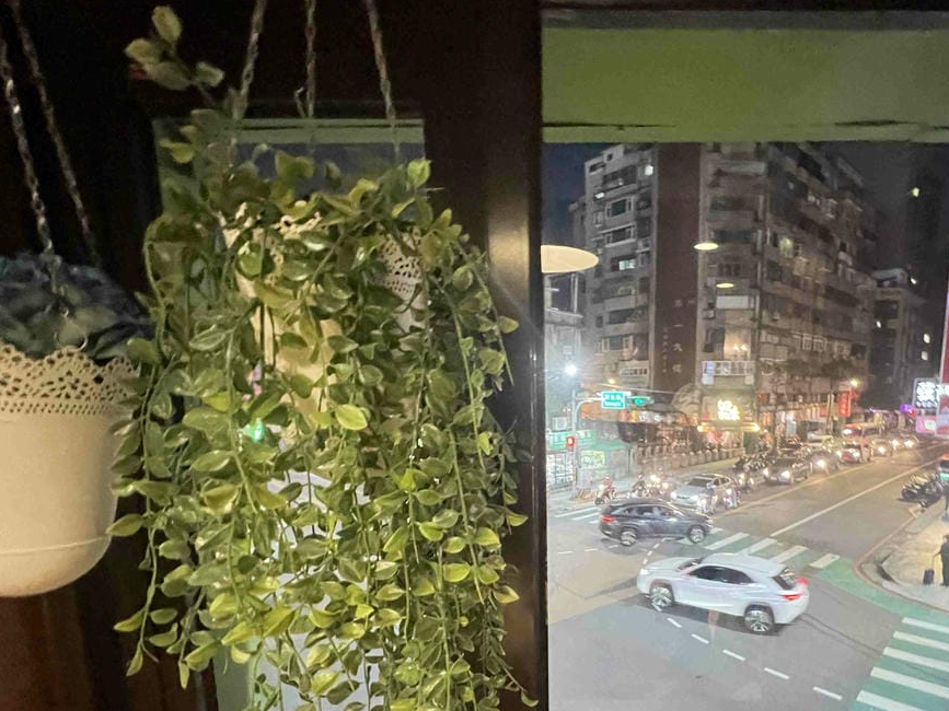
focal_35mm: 18
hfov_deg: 86.3
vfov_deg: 69.8
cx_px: 585
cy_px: 467
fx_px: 493
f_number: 1.8
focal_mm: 1.57
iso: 1600
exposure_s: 1/30
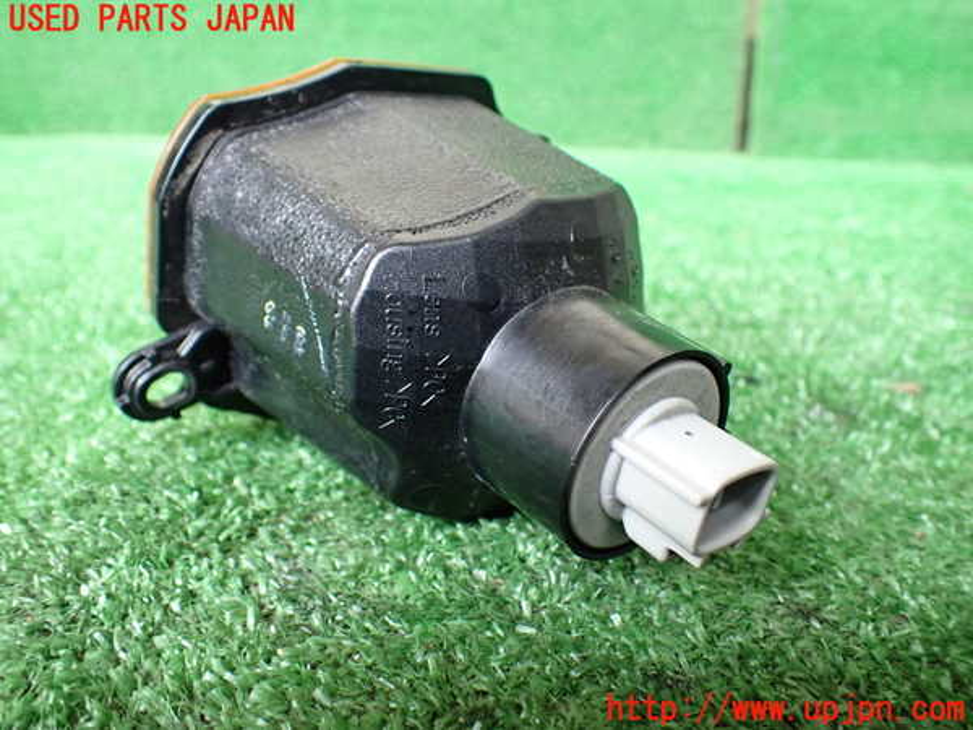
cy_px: 365
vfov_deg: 46.8
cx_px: 486
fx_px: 843
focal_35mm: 30
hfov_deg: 60.0
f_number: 2.3
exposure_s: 1/60
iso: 800
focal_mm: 5.4
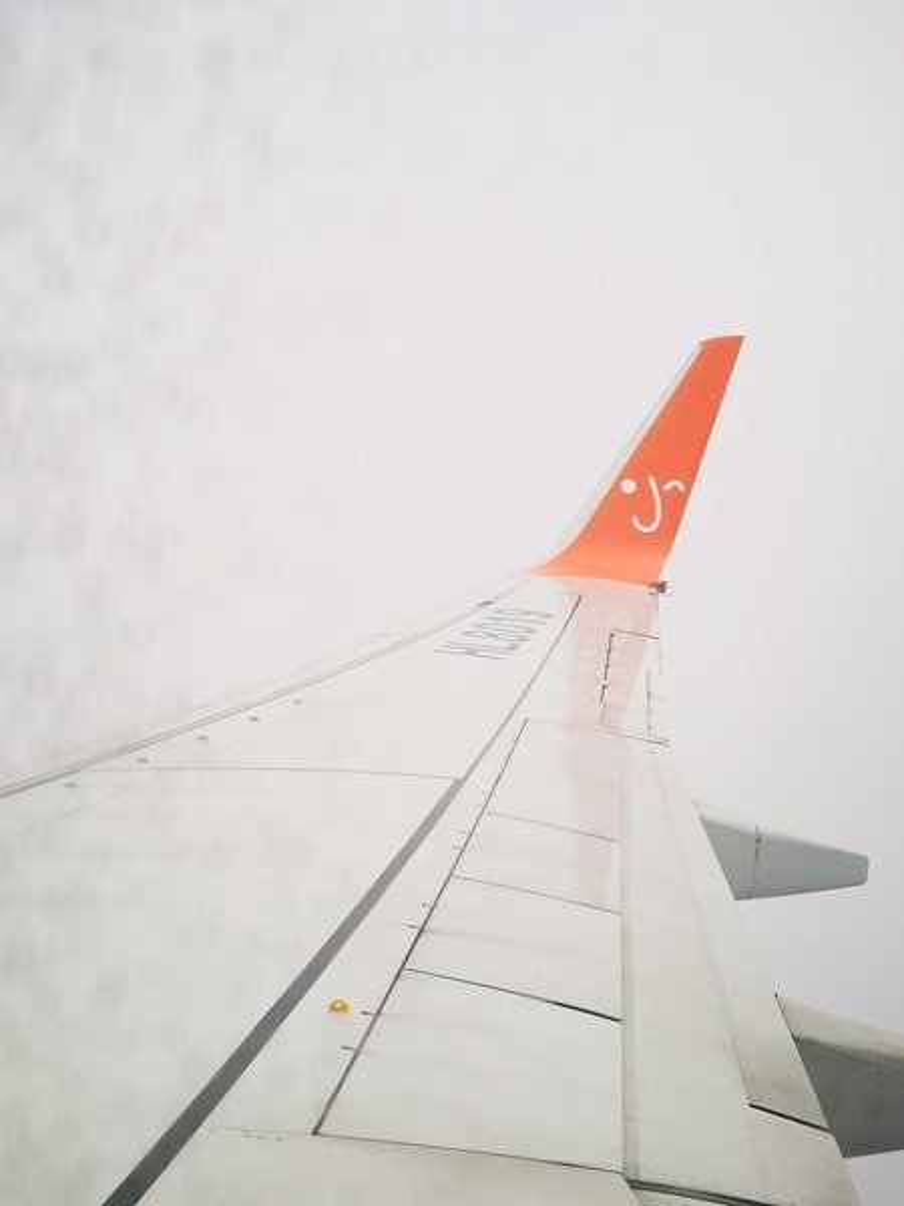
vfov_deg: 65.3
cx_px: 452
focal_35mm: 27
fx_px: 940
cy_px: 603
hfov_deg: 51.4
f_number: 2.2
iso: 50
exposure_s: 1/1220
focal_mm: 4.5
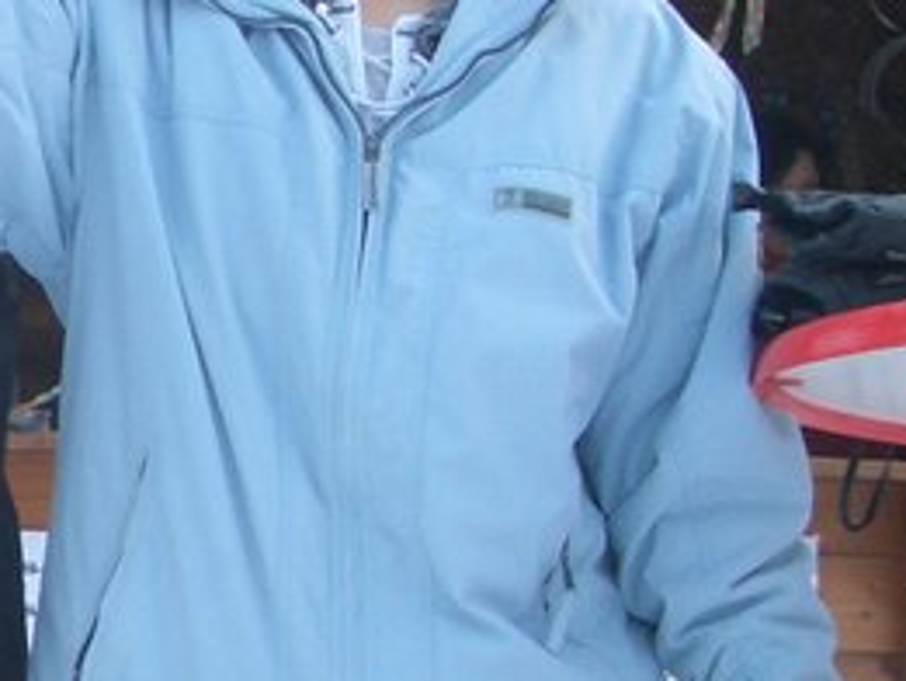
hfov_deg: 11.7
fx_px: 4216
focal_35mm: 161
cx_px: -486
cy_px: 556
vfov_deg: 9.2
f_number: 2.8
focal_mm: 6.8
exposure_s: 1/125
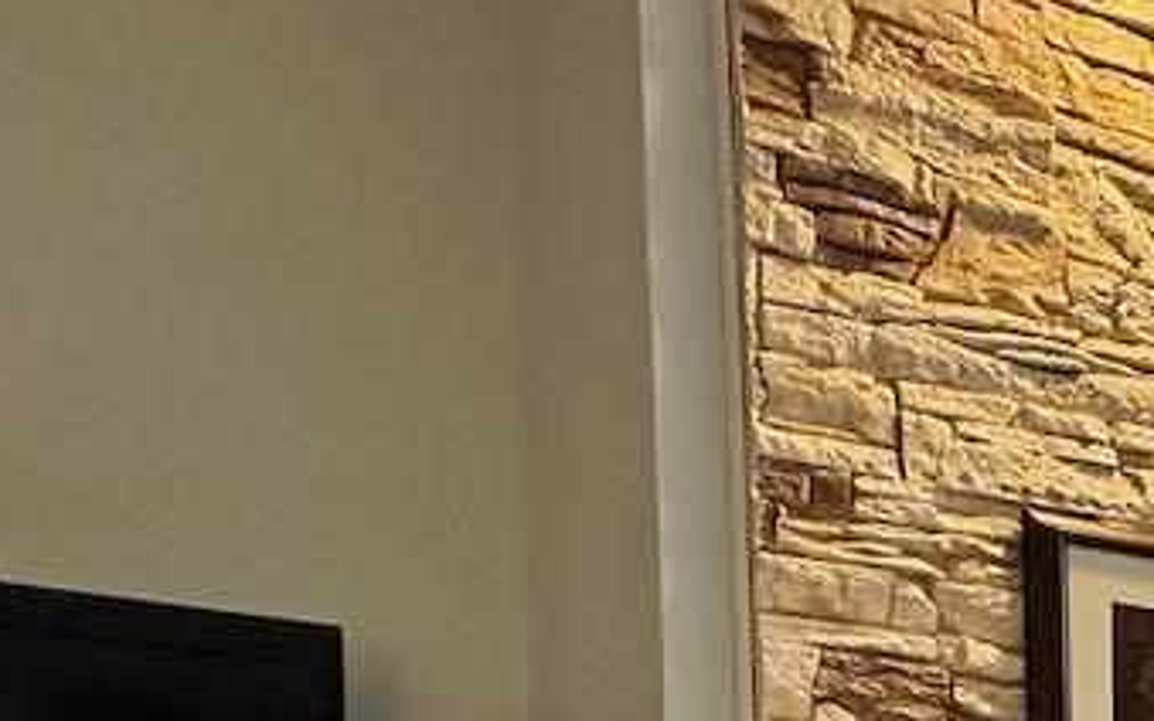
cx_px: 1290
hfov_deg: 31.8
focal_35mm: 56
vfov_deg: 19.2
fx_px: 1762
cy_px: 1184
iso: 400
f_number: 2.2
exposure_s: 1/60
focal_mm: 2.22
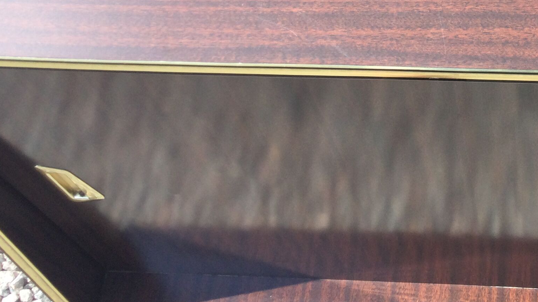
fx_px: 1027
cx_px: 511
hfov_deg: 28.0
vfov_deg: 16.0
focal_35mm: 72
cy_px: -83
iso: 25
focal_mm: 3.3
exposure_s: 1/394
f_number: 2.4
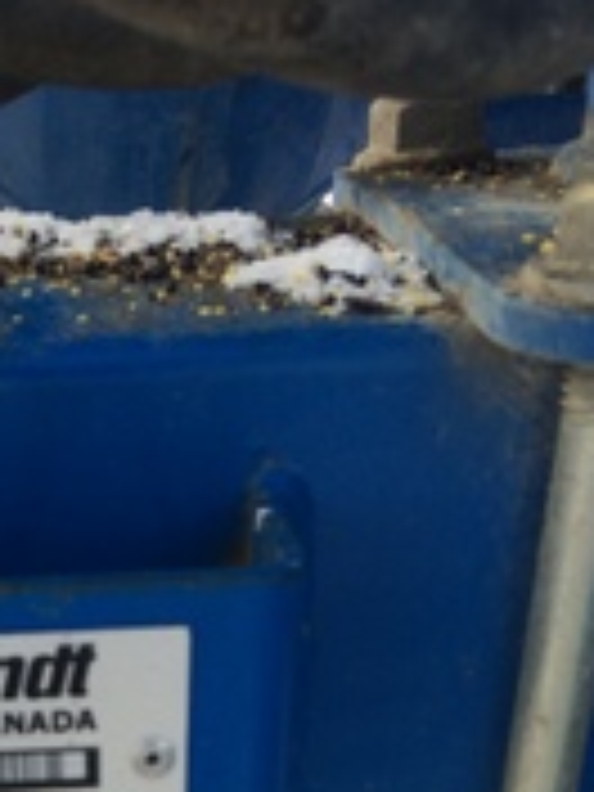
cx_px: 9
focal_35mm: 71
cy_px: 891
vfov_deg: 25.3
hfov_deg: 20.1
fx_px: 1624
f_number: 2.2
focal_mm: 4.15
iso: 32
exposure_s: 1/477
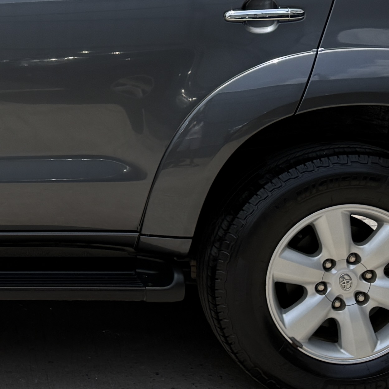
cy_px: 78
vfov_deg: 17.8
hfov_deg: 17.0
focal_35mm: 97
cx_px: -102
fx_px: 1233
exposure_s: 1/3759
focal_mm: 6.76
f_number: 1.78
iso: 80
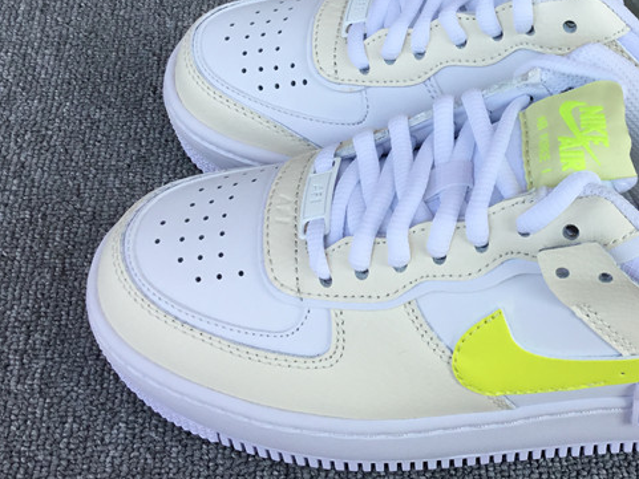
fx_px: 1071
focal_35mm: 58
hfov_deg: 32.4
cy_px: 164
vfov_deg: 25.1
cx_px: 507
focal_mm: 3.3
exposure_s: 1/337
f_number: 2.4
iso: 25
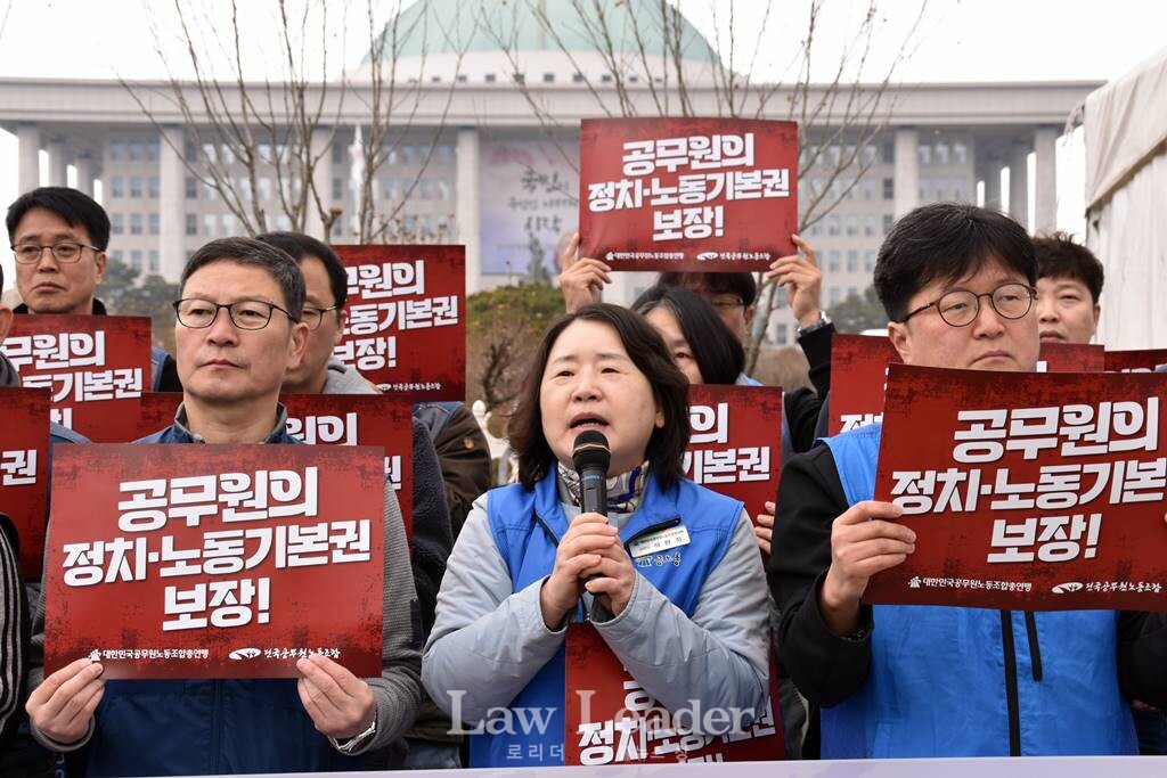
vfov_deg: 19.7
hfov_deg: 29.2
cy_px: 389
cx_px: 584
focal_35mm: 69
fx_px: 2237
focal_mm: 46
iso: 400
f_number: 7.1
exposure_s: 1/200
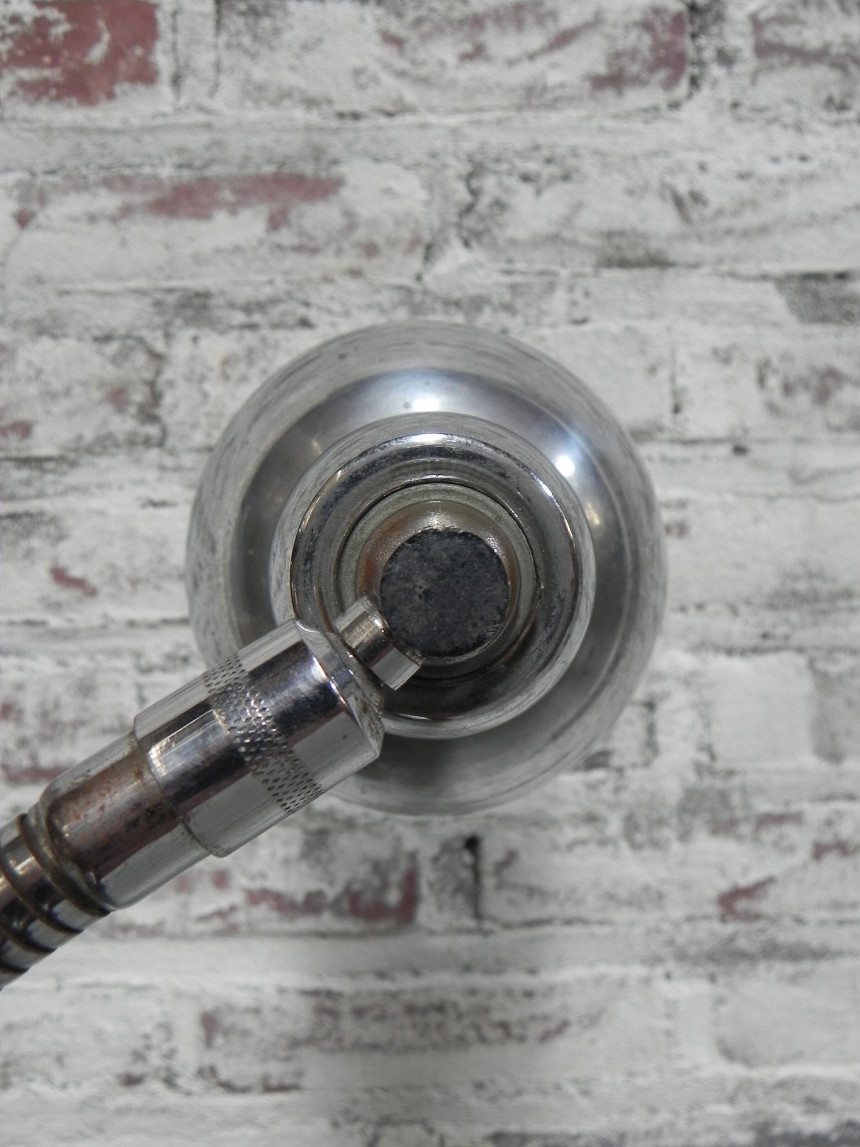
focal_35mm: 29
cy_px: 574
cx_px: 430
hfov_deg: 48.2
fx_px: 961
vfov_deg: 61.7
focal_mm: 5.2
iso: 160
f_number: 2.8
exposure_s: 1/41
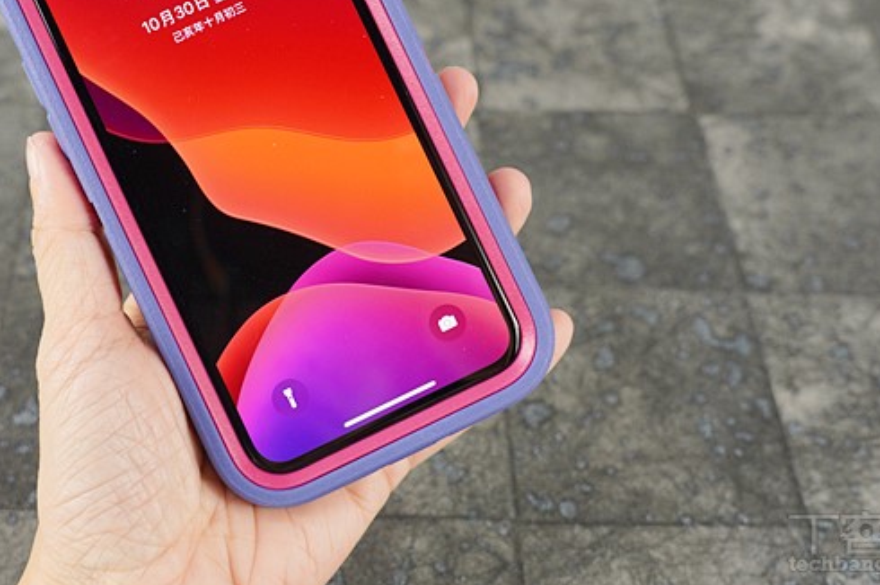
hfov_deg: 38.8
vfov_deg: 26.3
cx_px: 316
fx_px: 1239
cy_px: 160
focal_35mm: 51
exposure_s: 1/60
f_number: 4
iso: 200
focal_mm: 23
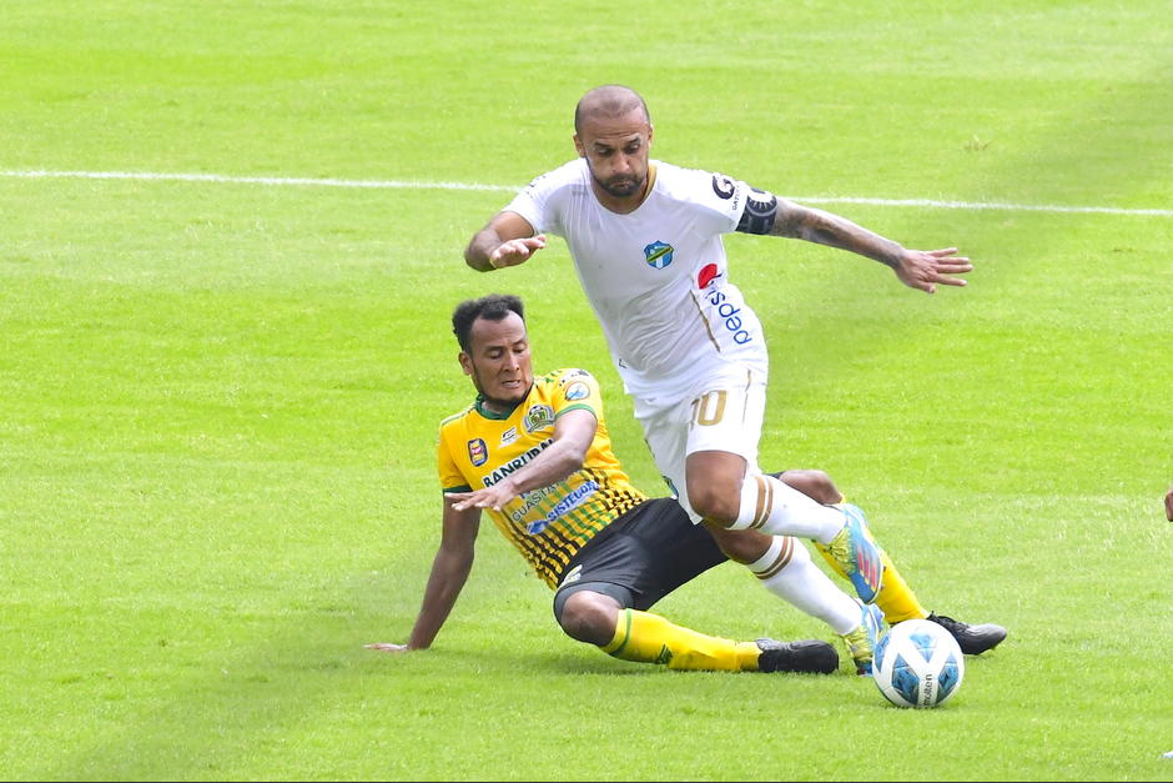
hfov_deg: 4.3
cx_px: 586
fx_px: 15641
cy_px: 392
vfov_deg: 2.9
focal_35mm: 480
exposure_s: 1/2000
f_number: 6.3
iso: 2000
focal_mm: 320
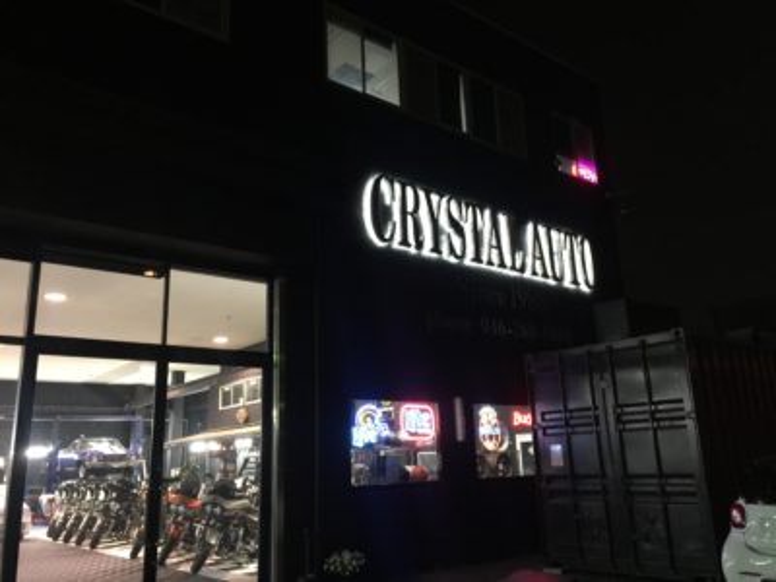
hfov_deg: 61.7
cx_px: 388
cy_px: 291
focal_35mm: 29
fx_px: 650
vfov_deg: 48.2
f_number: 2.2
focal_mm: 4.15
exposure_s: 1/8
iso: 125
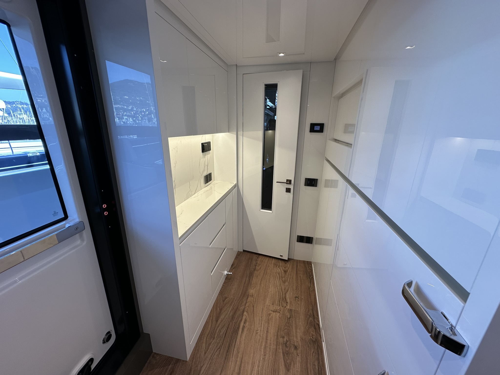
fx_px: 202
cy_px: 188
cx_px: 250
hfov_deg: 102.1
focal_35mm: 14
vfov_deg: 85.7
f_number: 2.2
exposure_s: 1/100
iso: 50
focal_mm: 2.22
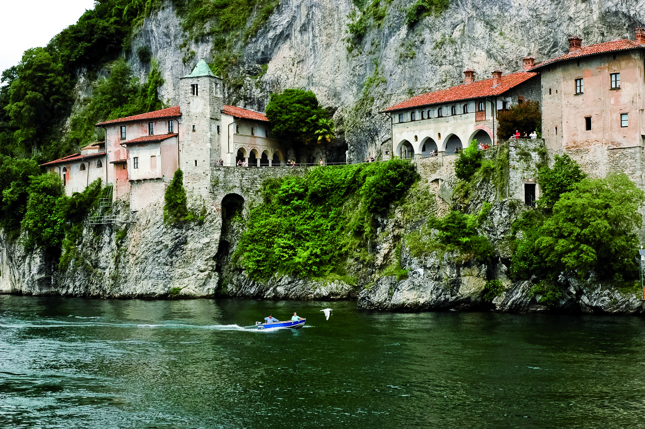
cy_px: 214
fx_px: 1074
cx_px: 322
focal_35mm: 60
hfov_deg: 33.4
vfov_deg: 22.6
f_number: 9
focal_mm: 40
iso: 400
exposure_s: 1/640
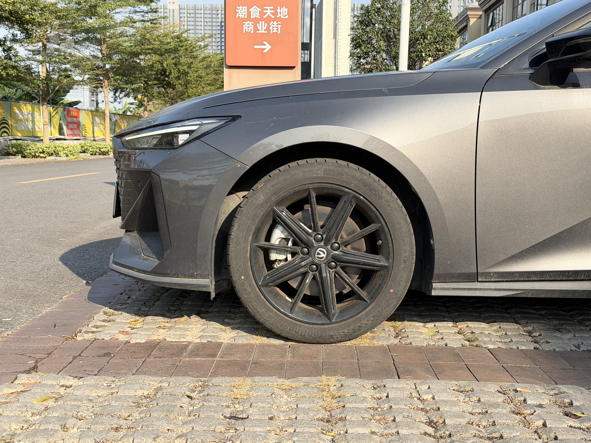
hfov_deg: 38.9
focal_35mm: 49
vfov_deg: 29.7
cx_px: 296
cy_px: 218
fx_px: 837
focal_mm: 6.76
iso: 64
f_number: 1.78
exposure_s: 1/1754
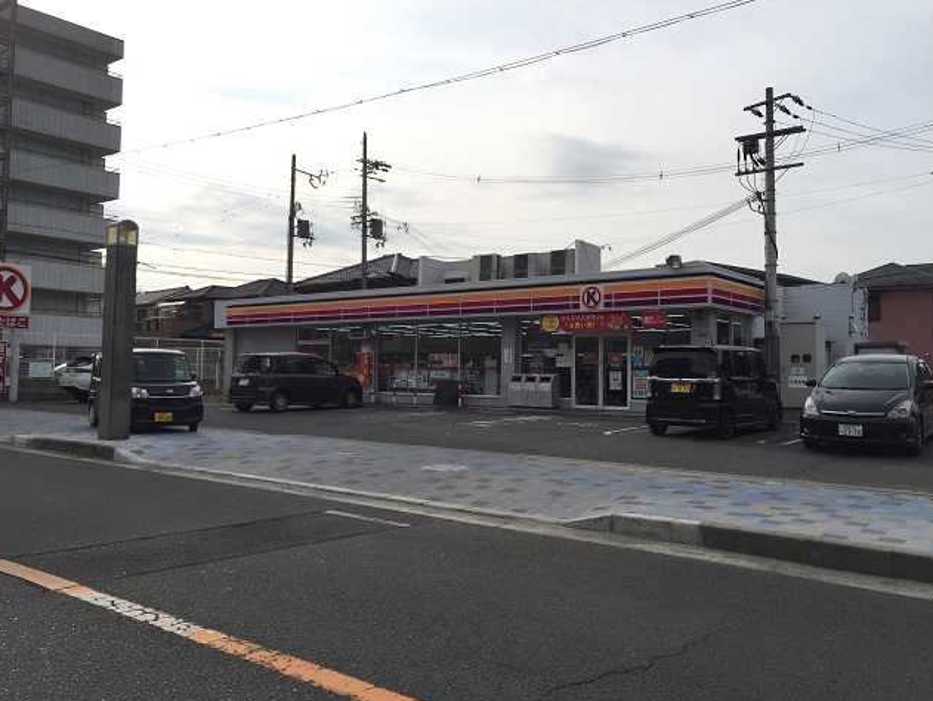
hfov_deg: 59.9
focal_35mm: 30
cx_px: 466
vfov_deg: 46.8
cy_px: 348
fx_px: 809
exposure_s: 1/2326
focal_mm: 4.15
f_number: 2.2
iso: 32
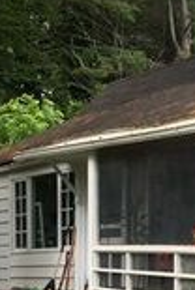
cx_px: 212
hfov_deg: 13.9
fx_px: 785
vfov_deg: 20.5
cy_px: 270
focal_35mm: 97
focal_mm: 4.15
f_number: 2.2
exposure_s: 1/275
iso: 32
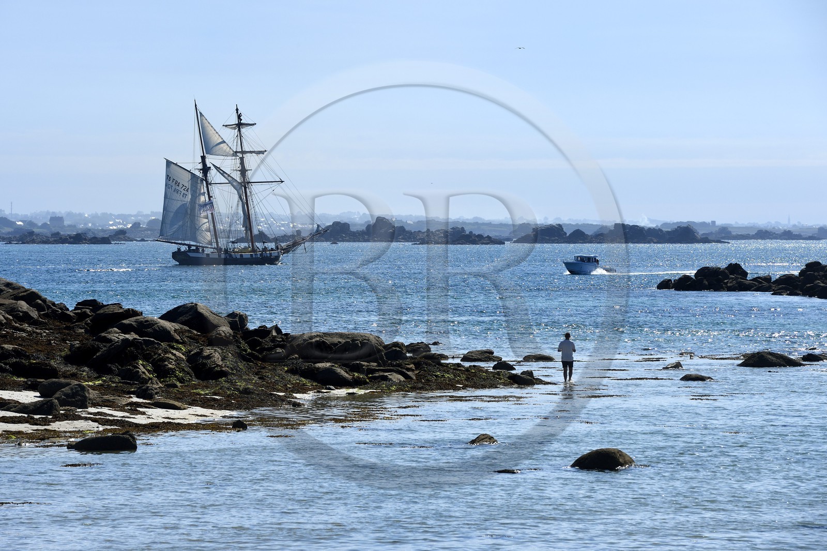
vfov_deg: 6.9
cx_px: 414
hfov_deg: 10.3
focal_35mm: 200
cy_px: 276
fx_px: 4593
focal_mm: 200
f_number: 13
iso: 200
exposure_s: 1/400
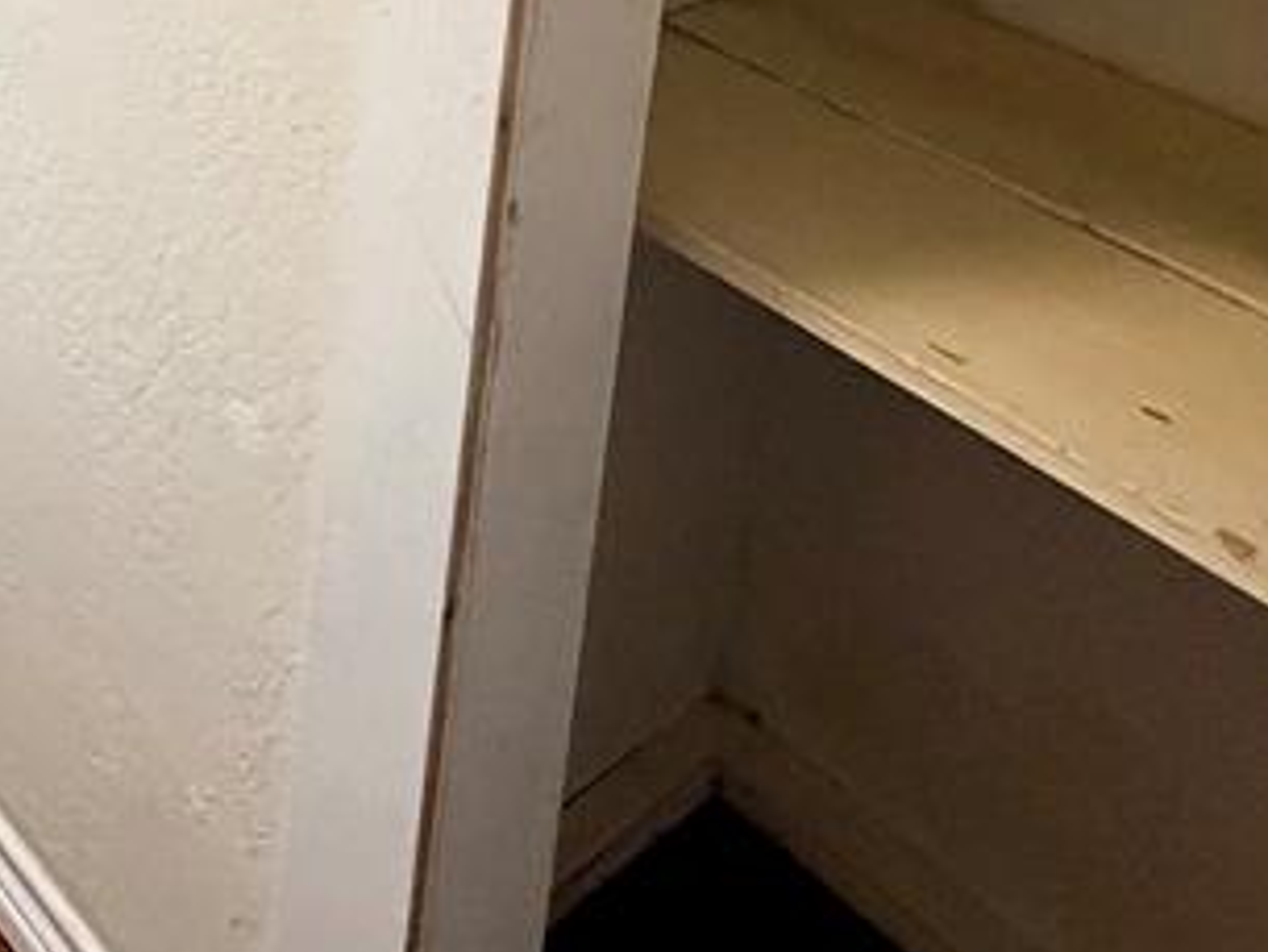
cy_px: -578
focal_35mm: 47
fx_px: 1722
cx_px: -341
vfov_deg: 23.1
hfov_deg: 31.9
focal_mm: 2.22
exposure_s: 1/120
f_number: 2.2
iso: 250
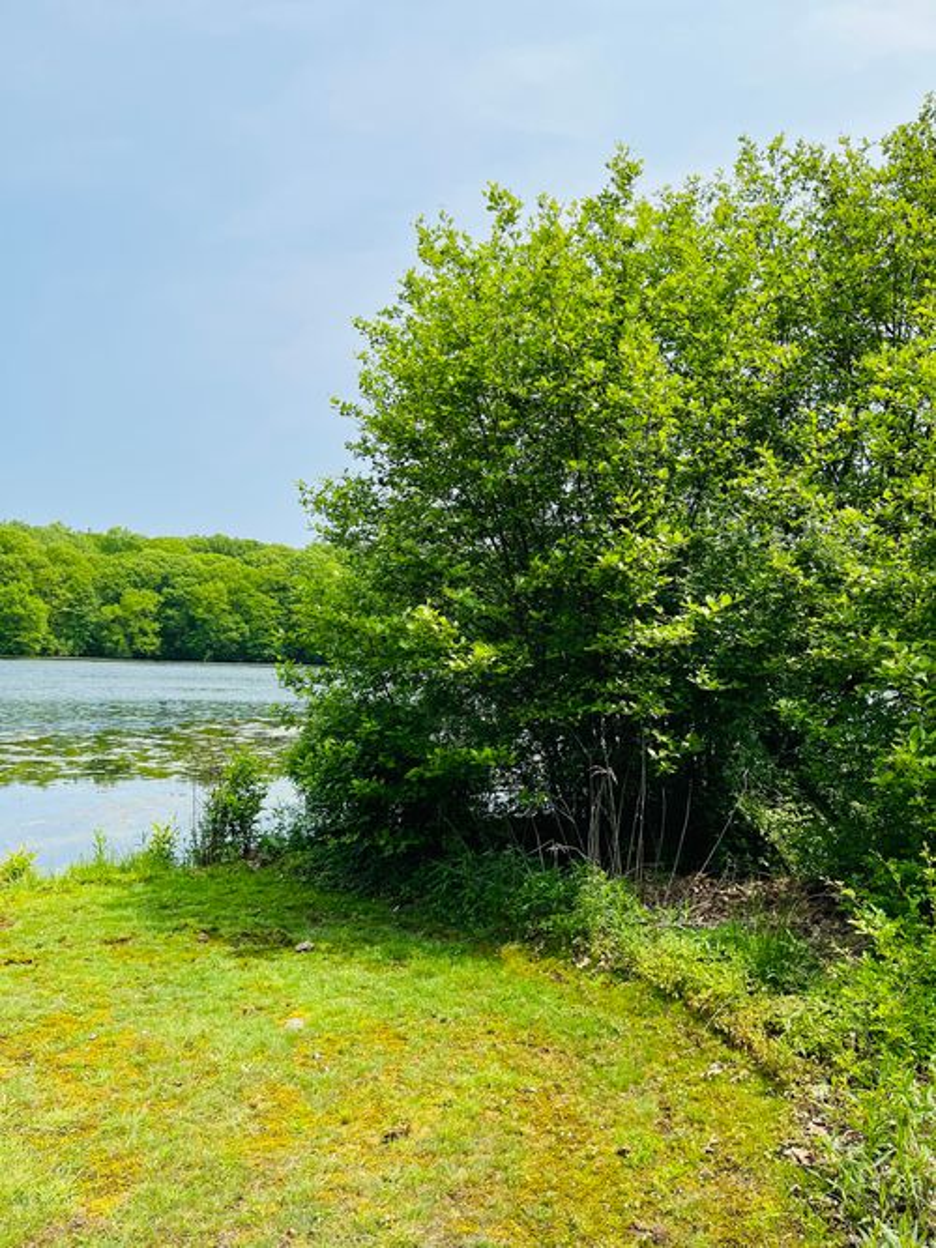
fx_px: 938
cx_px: 468
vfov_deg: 67.3
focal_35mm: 26
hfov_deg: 53.0
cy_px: 624
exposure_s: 1/3049
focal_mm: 5.1
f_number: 1.6
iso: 50
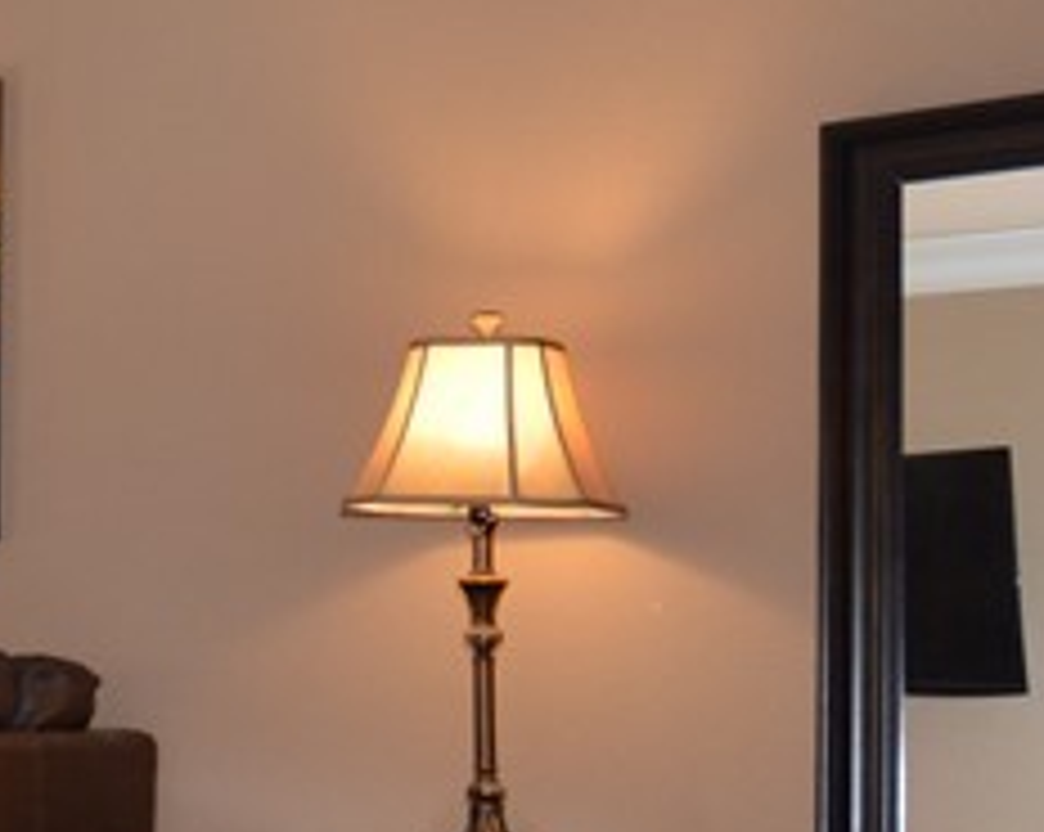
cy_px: 499
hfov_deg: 22.2
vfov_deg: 23.1
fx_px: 2037
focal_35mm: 66
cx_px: -637
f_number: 4
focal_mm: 10
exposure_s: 1/60
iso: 400
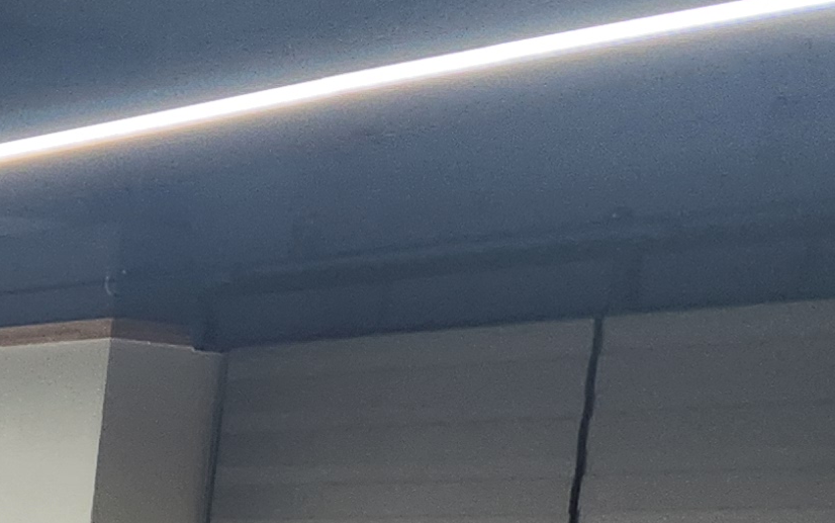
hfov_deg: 13.9
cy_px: 995
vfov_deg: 10.4
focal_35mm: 118
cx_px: -1008
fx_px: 2686
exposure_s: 1/120
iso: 200
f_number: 1.8
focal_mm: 5.4
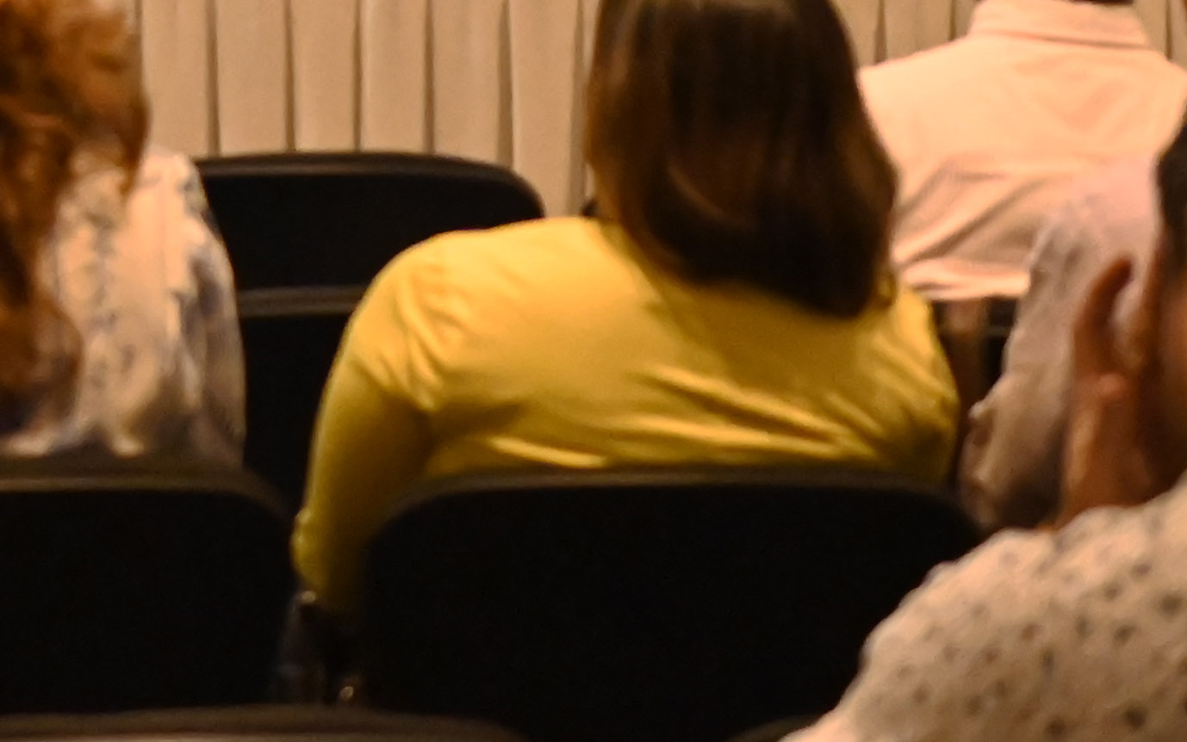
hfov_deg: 8.3
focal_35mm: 247
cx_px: -710
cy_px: -659
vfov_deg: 5.2
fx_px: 7992
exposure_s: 1/160
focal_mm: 40
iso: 5000
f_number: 2.8
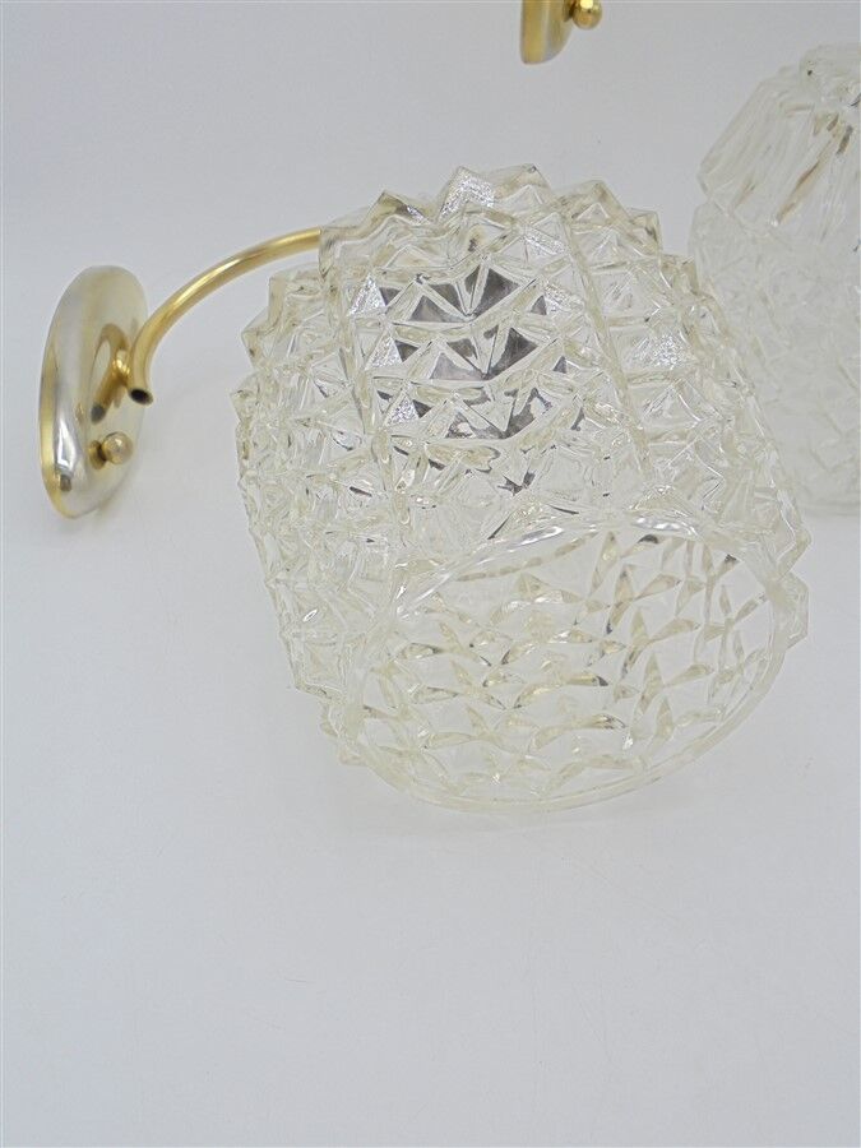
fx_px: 962
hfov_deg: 48.2
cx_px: 430
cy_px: 574
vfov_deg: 61.7
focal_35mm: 29
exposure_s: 1/60
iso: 100
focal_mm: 5.3
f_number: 3.7
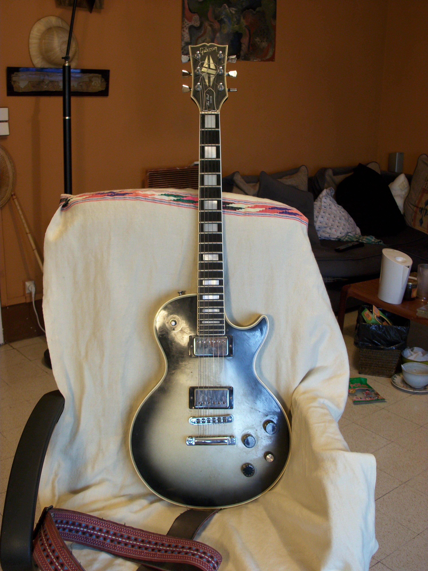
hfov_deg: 36.8
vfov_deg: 47.9
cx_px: 214
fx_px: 643
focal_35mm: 39
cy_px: 286
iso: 80
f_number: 3.2
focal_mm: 7.1
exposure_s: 1/5.62
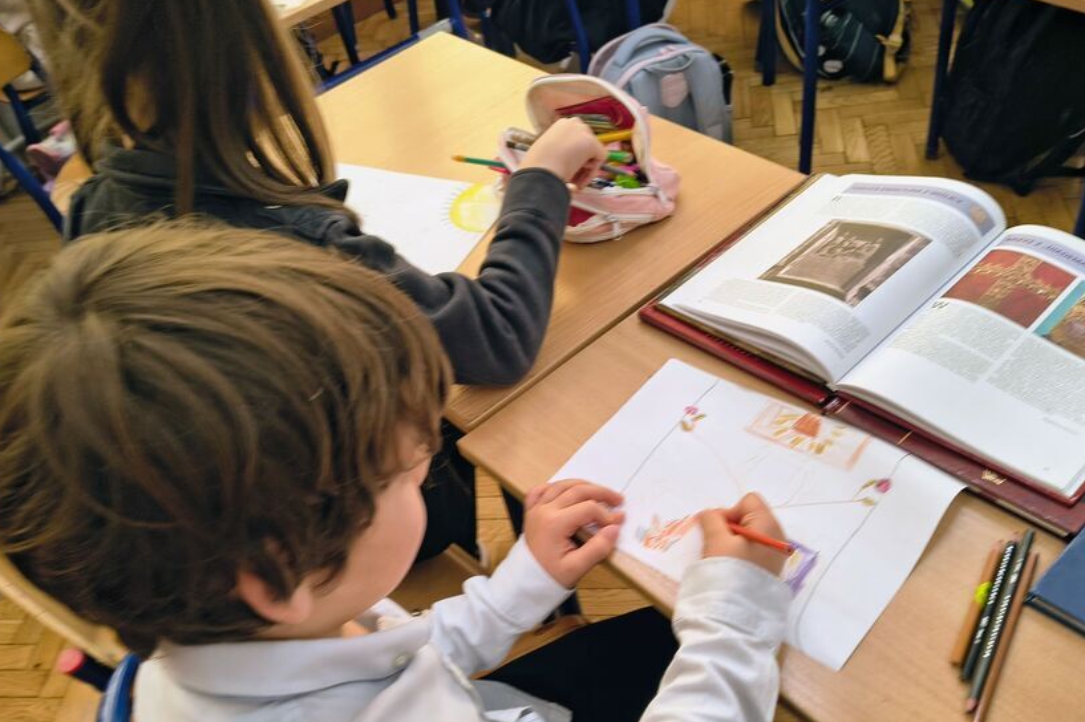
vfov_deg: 43.0
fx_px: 904
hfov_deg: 61.9
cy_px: 475
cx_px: 576
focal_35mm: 30
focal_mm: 5.56
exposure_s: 1/100
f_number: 1.8
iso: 161
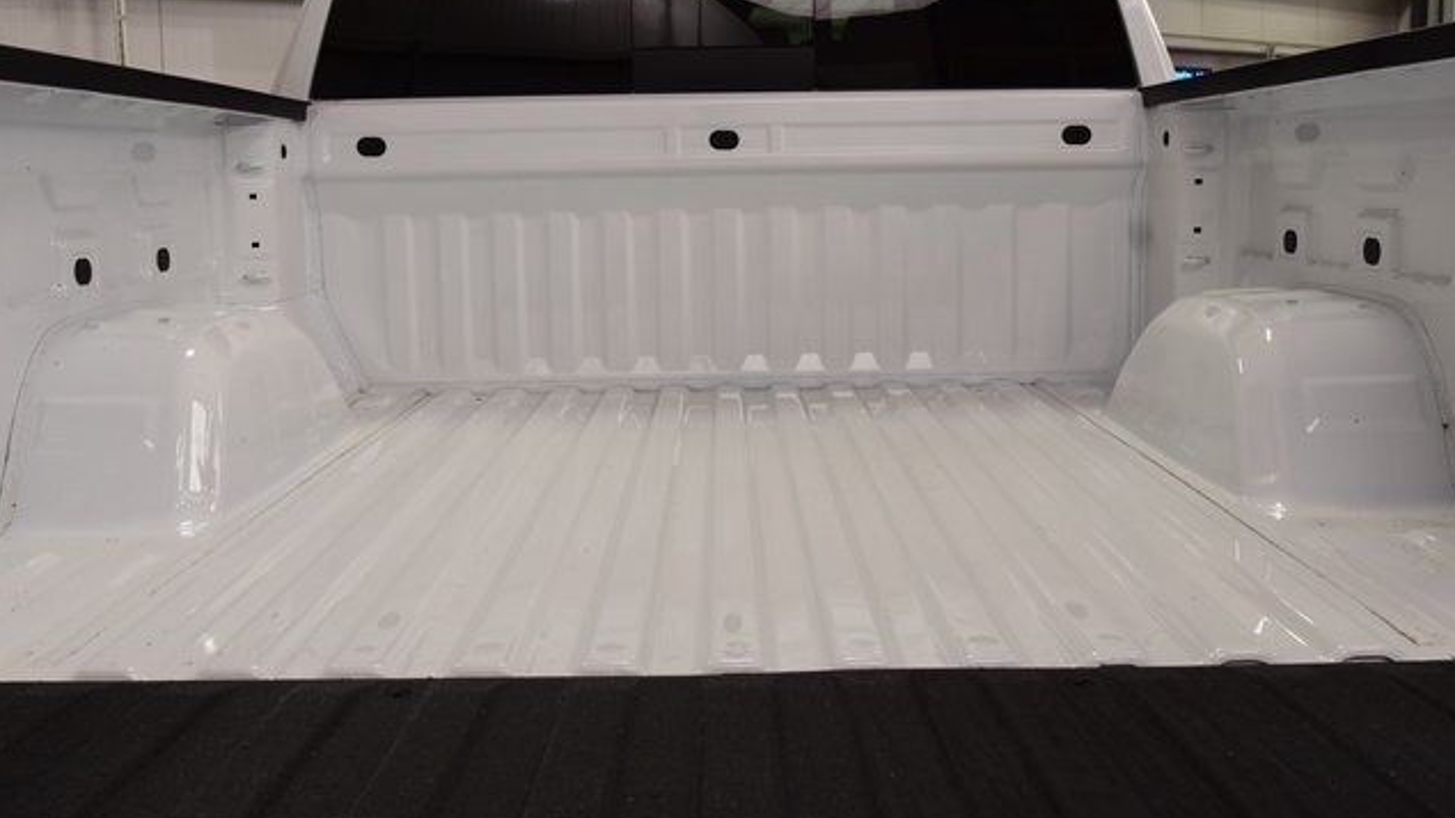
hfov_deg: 52.8
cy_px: 386
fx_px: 1466
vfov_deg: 31.2
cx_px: 726
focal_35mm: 38
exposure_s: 1/50
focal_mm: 24
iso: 400
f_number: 8
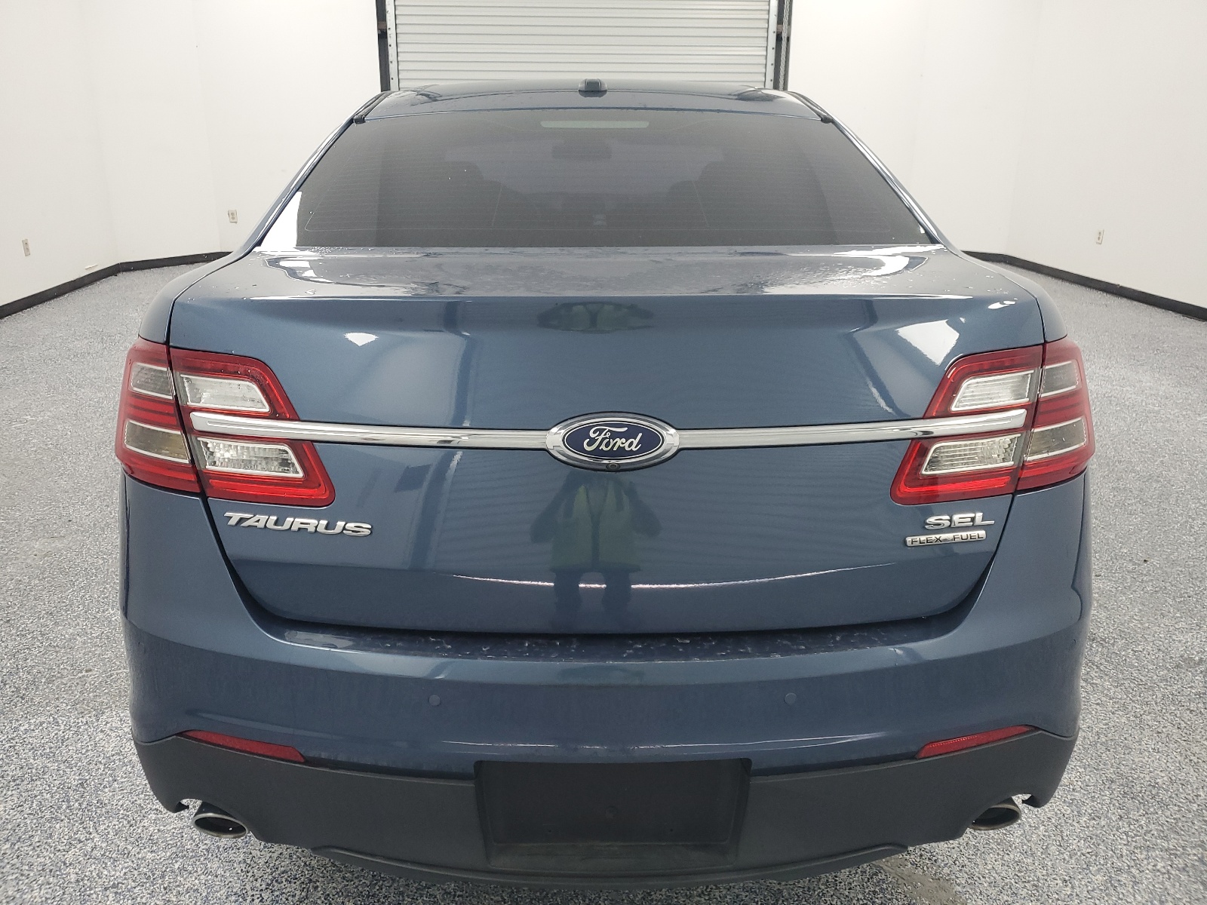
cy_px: 452
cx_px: 604
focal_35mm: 26
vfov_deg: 53.1
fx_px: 907
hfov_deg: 67.3
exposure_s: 1/60.2
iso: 79
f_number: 1.5
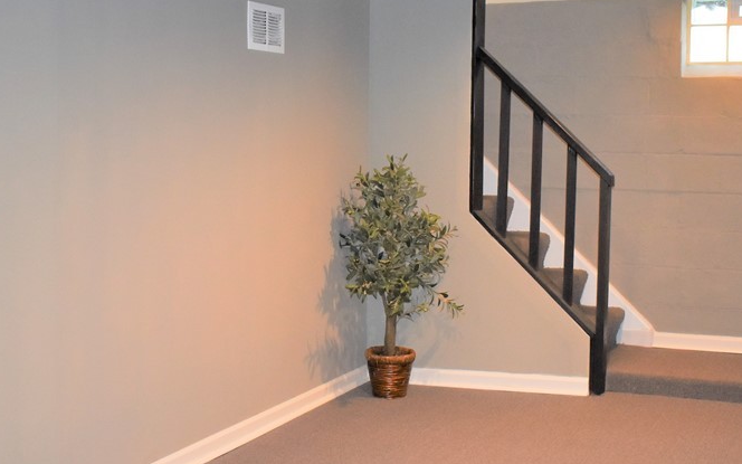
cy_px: 235
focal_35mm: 55
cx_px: 398
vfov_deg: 23.6
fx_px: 1112
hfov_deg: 36.9
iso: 800
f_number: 3.8
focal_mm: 22
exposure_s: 1/125
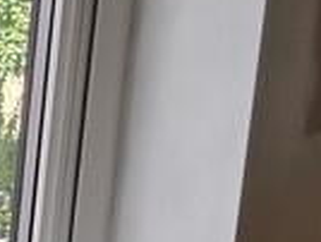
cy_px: 273
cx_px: -611
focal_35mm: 122
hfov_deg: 11.1
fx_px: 1133
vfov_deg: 12.0
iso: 50
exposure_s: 1/137
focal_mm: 2.26
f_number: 2.2
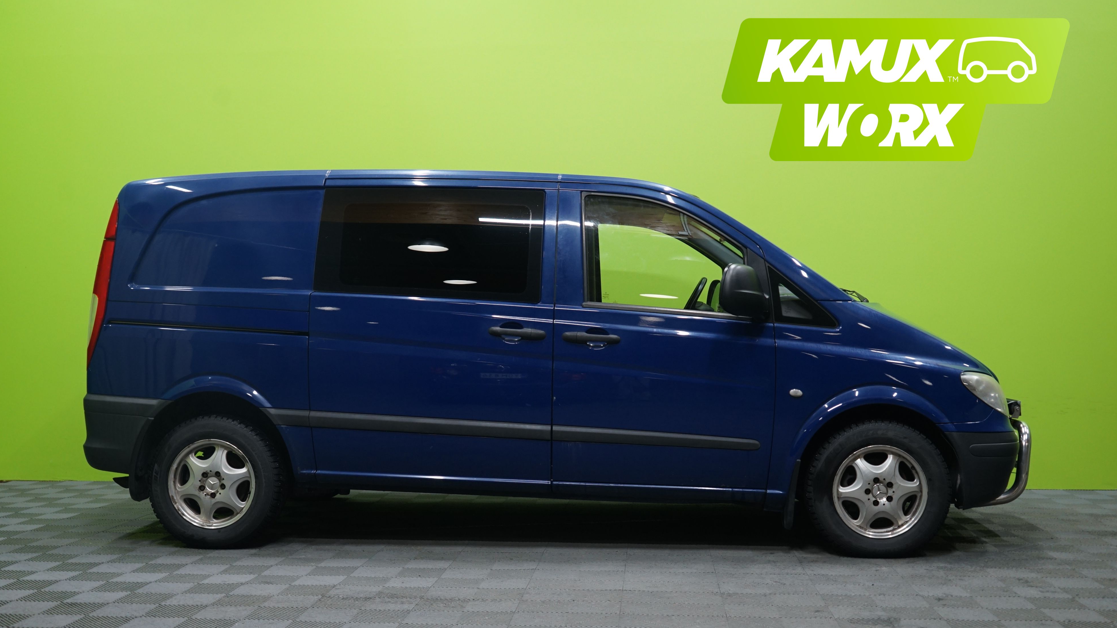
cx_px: 559
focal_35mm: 40
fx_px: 1185
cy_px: 351
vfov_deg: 29.7
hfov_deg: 50.5
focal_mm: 38
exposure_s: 1/20
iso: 1000
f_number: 5
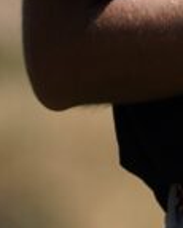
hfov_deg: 0.4
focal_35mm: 4027
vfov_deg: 0.5
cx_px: 708
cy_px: -152
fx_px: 27177
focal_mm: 600
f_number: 9
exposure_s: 1/500
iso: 200
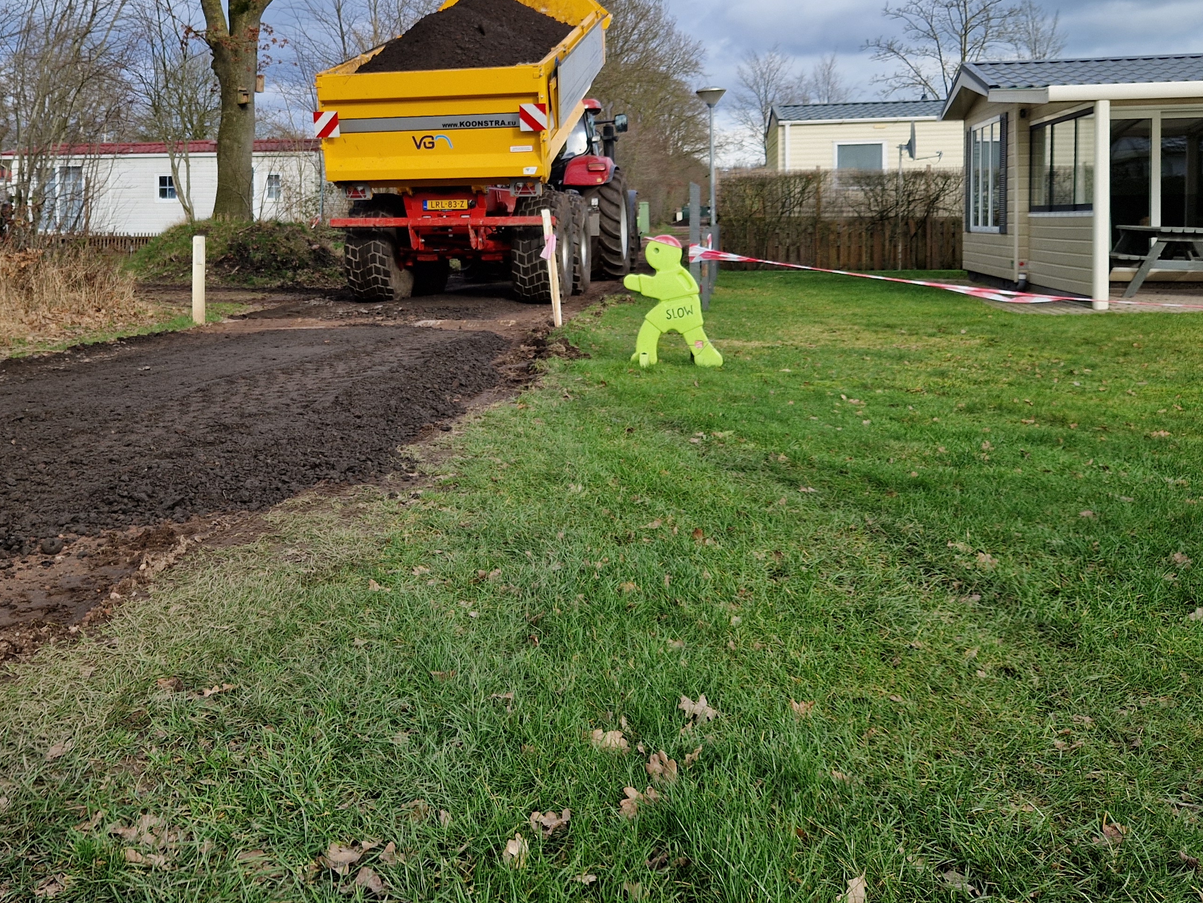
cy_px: 273
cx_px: 441
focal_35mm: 36
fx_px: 1251
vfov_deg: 39.0
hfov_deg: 50.8
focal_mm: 5.4
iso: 50
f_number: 1.8
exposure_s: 1/666
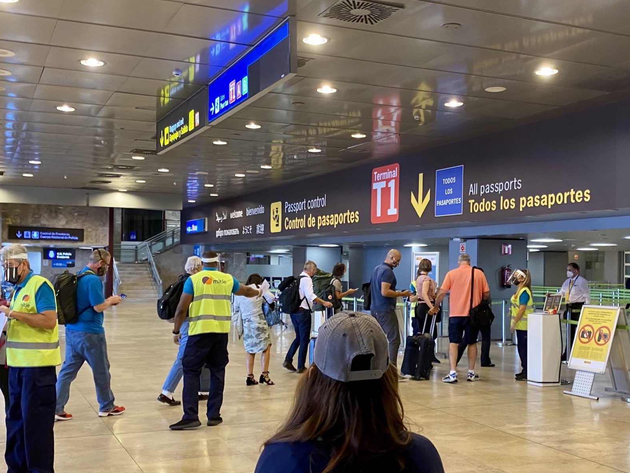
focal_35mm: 42
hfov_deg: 44.8
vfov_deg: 34.3
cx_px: 314
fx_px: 764
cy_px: 259
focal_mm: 4.25
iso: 125
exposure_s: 1/50
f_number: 1.8
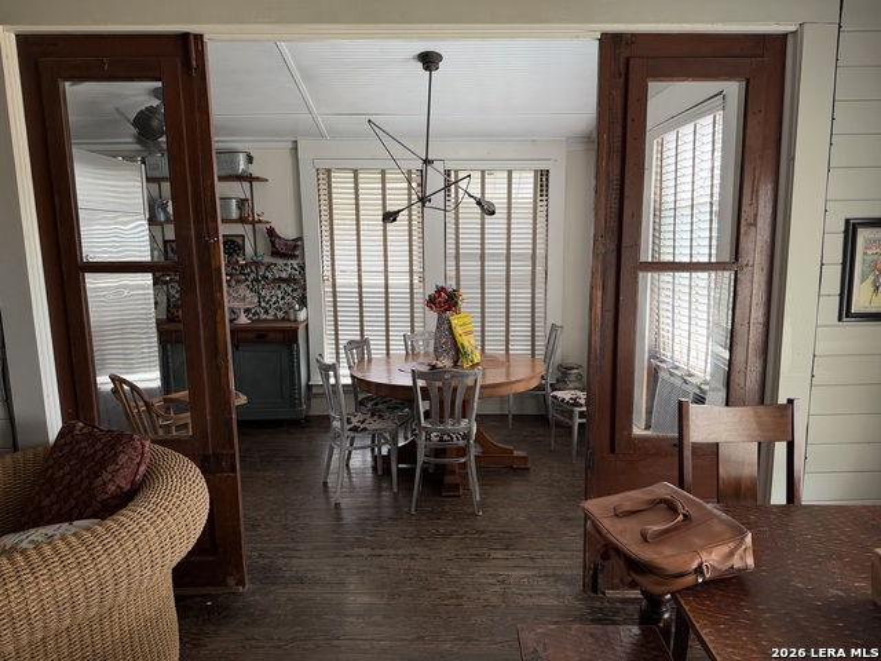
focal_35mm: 24
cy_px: 330
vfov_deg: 56.8
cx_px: 440
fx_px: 611
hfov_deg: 71.6
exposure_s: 1/121
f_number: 1.78
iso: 200
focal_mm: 6.76
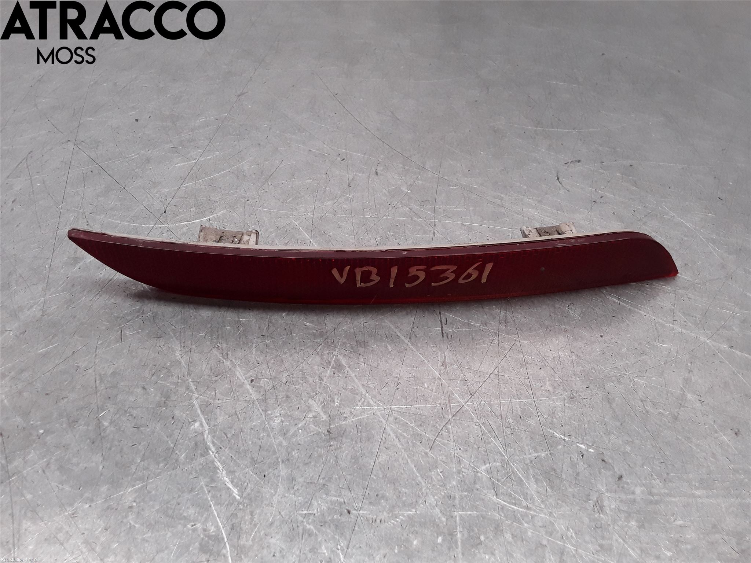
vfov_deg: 49.7
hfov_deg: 63.4
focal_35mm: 28
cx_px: 376
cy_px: 282
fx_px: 607
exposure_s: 1/182
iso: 100
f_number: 1.9
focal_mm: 2.91
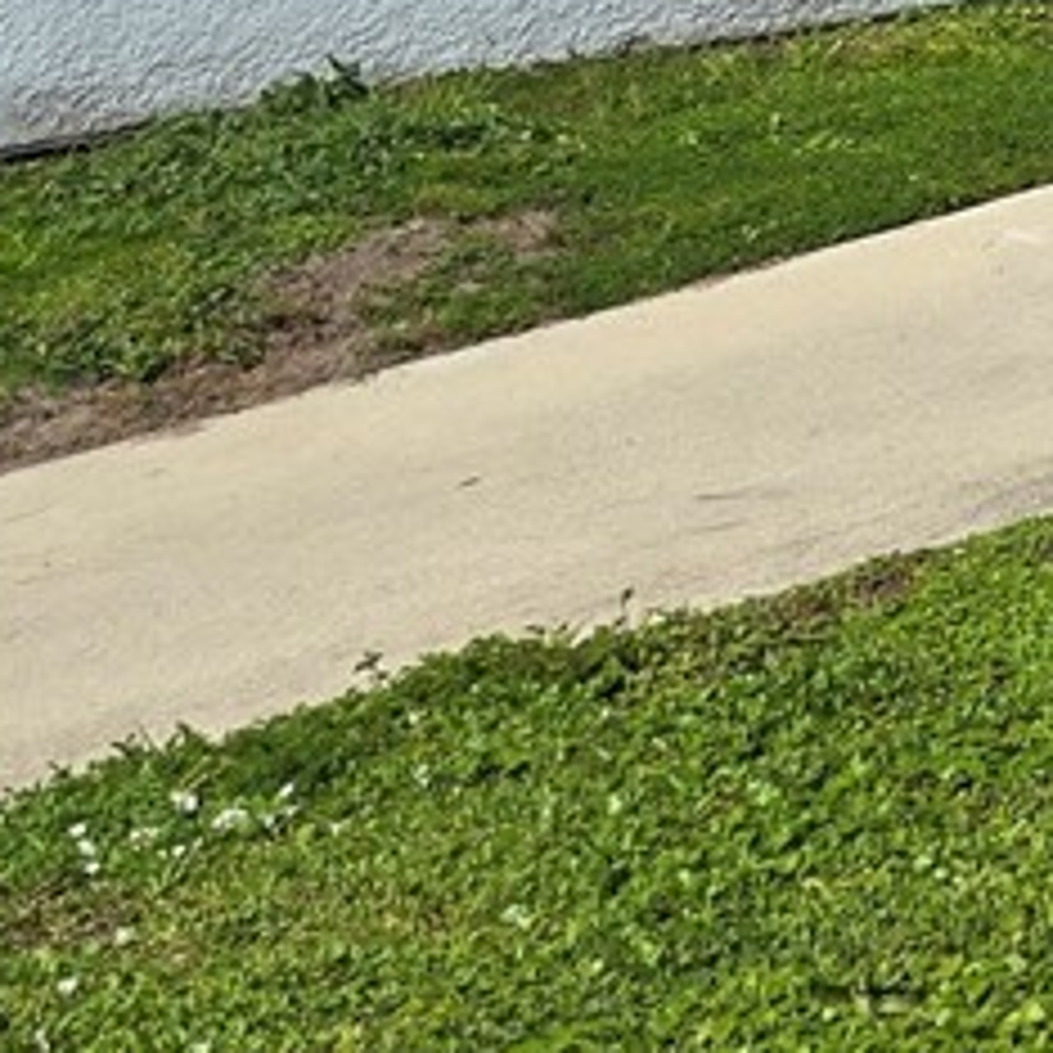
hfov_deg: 10.7
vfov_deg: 10.9
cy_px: -1364
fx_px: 4784
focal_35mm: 139
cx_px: 2529
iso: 12
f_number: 1.7
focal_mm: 6.3
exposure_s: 1/1343
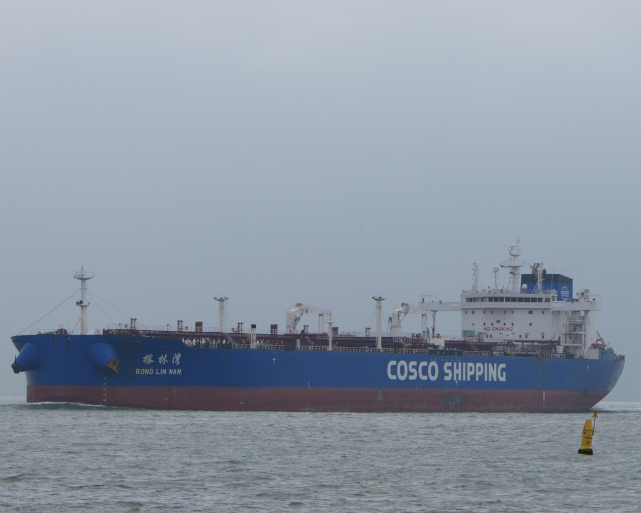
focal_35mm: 203
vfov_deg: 7.6
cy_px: 256
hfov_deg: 9.5
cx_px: 285
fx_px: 3850
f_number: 4.3
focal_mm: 65.6
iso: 125
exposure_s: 1/640
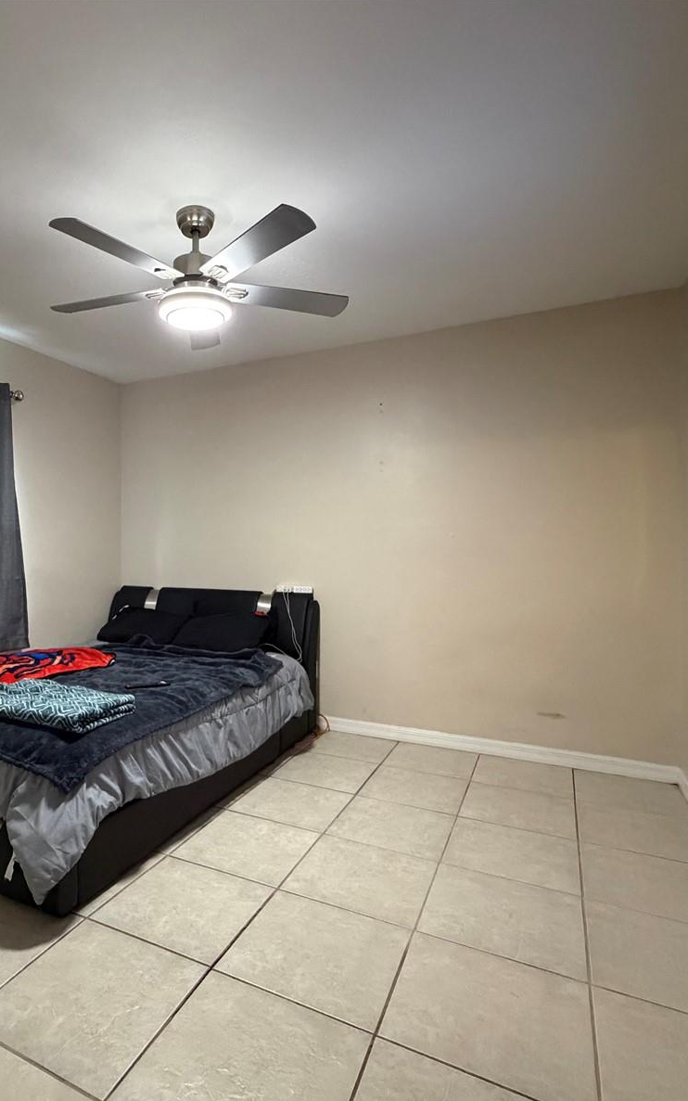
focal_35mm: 20
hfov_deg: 58.1
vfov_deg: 85.1
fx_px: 600
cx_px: 221
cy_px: 554
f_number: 2.2
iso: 800
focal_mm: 2.22
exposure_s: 1/60
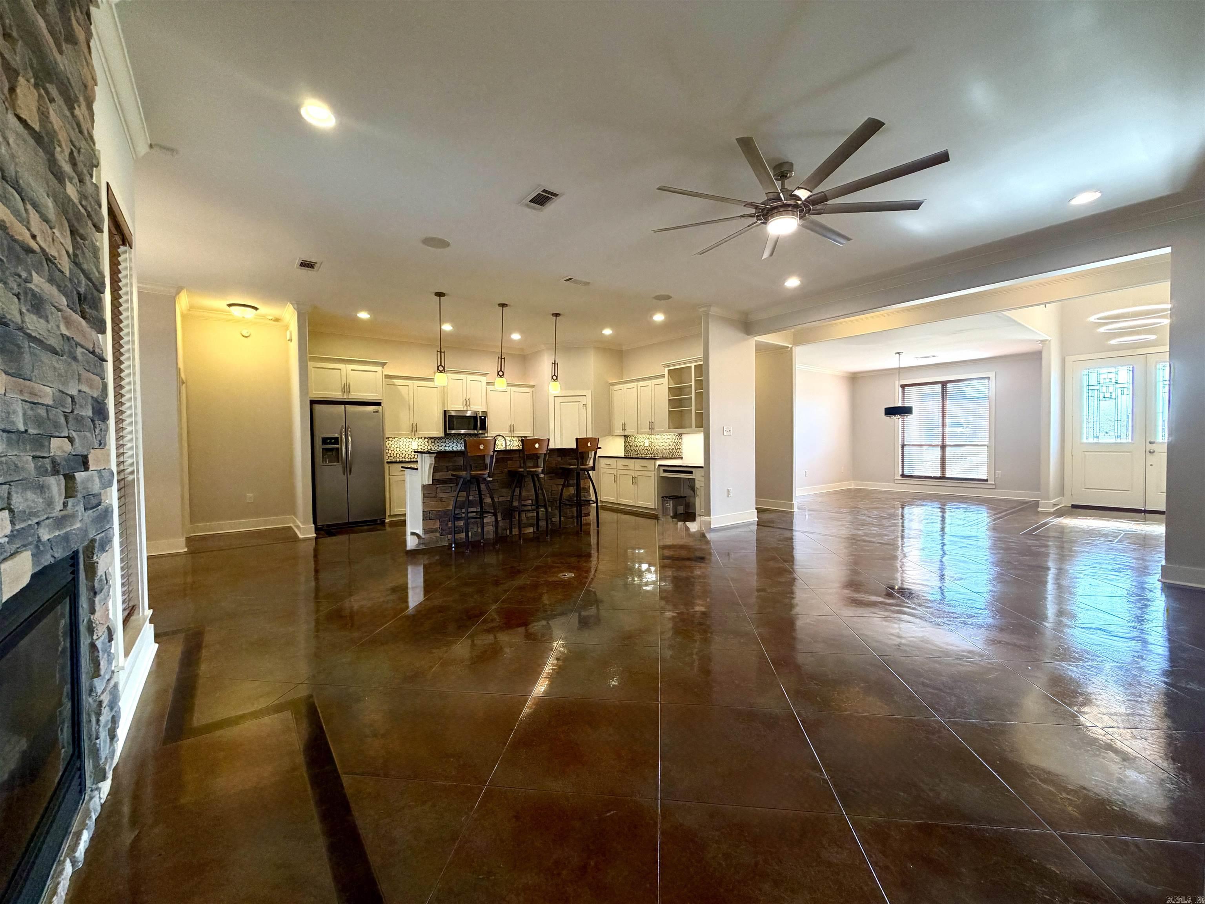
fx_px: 487
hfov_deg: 102.1
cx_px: 602
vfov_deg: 85.7
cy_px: 452
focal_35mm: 14
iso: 200
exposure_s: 1/60
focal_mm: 2.22
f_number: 2.2
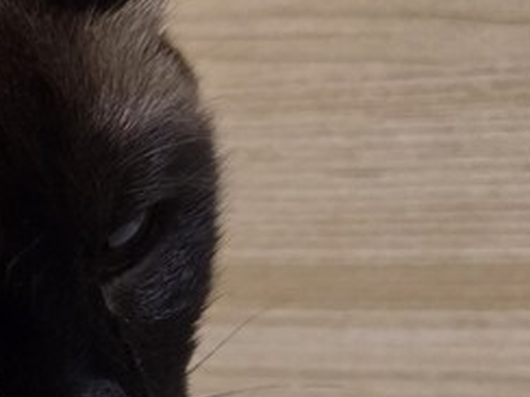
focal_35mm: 85
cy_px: 533
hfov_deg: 20.9
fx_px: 1301
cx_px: -165
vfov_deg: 16.3
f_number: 1.8
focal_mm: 5.4
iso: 1000
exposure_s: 1/120
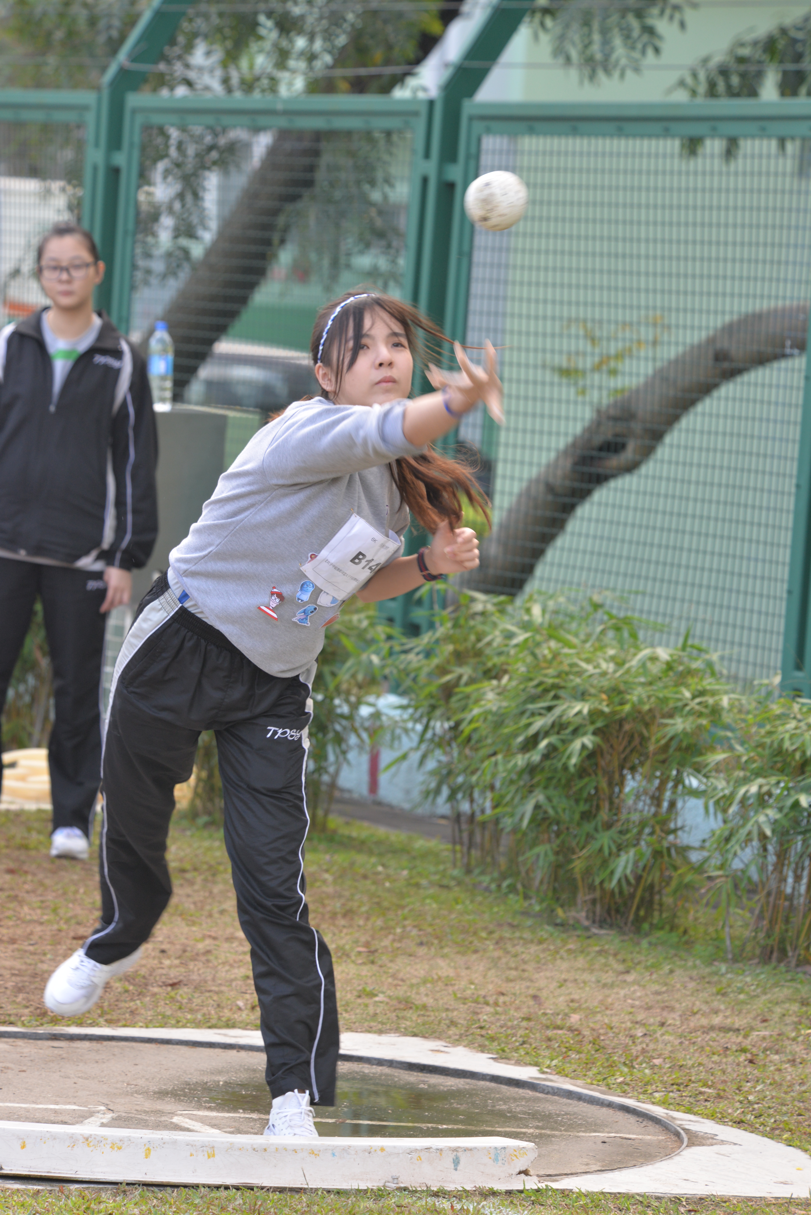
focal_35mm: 195
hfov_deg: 7.0
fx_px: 6583
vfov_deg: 10.5
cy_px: 608
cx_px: 406
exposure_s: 1/200
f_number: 8
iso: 560
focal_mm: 195
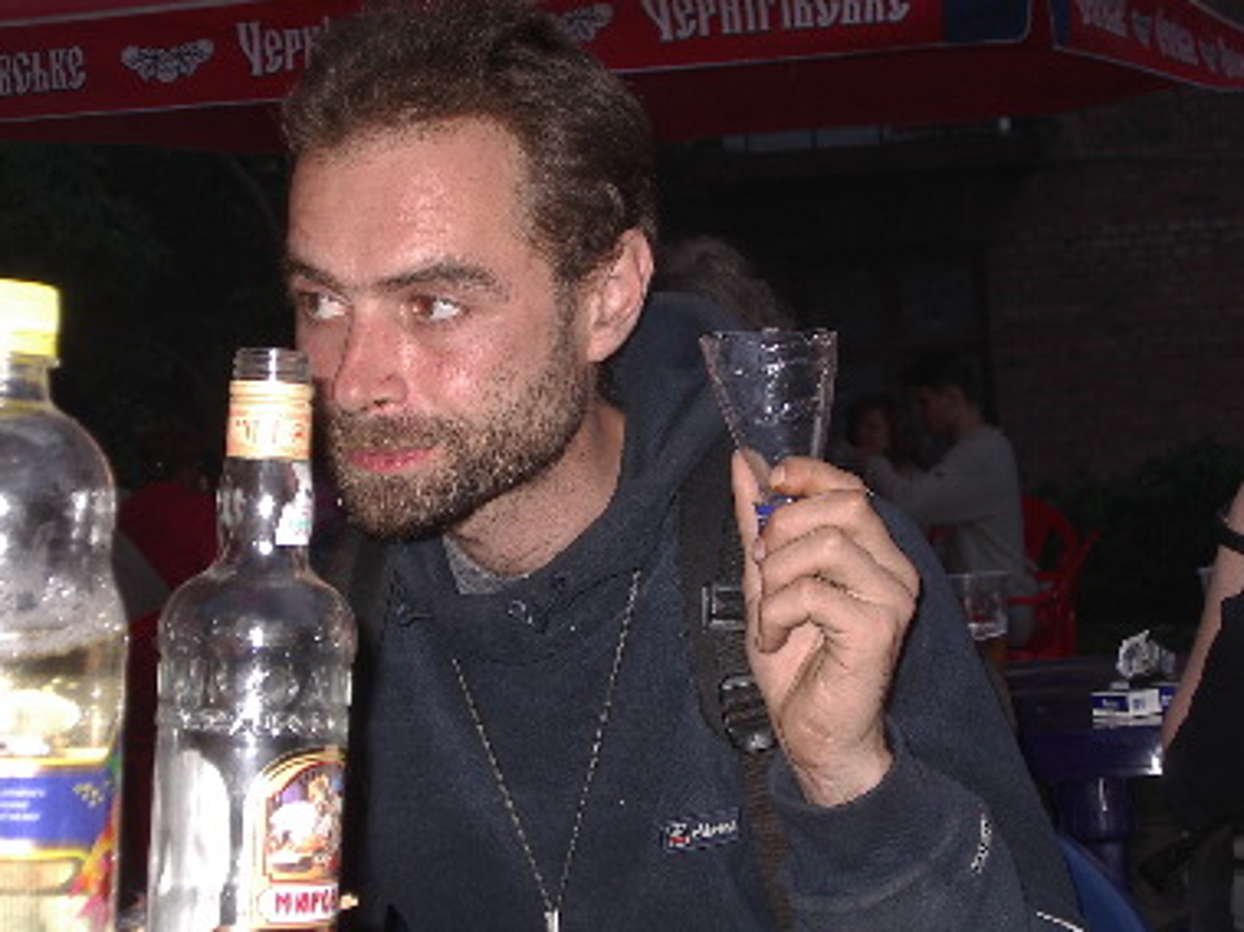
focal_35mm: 77
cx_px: 617
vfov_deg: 19.1
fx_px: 2766
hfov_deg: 25.3
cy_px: 463
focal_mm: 11.5
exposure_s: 1/80
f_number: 3.8
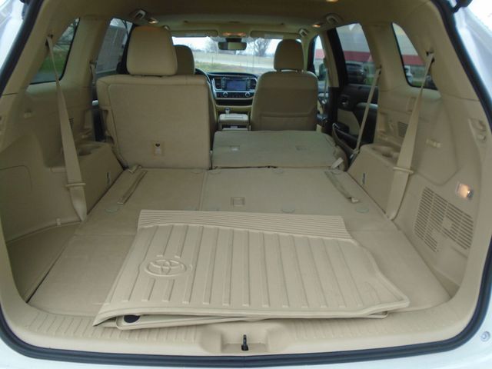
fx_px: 370
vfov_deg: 53.1
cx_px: 246
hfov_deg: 67.3
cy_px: 184
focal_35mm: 26
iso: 100
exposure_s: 1/200
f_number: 3.2
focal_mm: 4.6
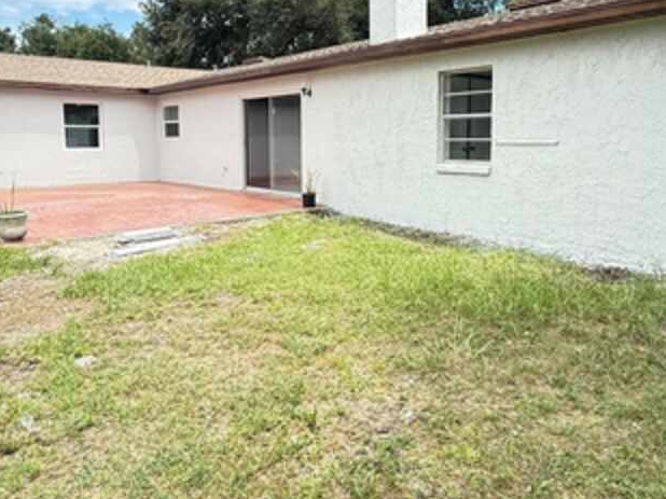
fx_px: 558
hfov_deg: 61.1
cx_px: 402
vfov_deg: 47.7
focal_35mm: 29
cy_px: 185
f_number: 2.2
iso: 64
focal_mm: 2.22
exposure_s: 1/799
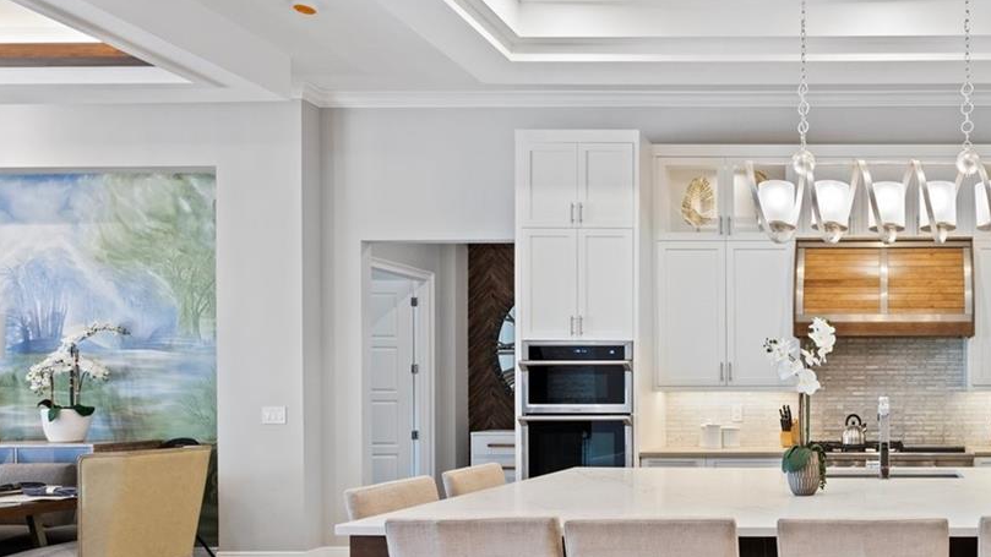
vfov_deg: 39.5
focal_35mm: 29
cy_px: 392
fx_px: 762
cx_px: 877
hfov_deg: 57.5
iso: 400
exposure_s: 1/4
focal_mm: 14
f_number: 8
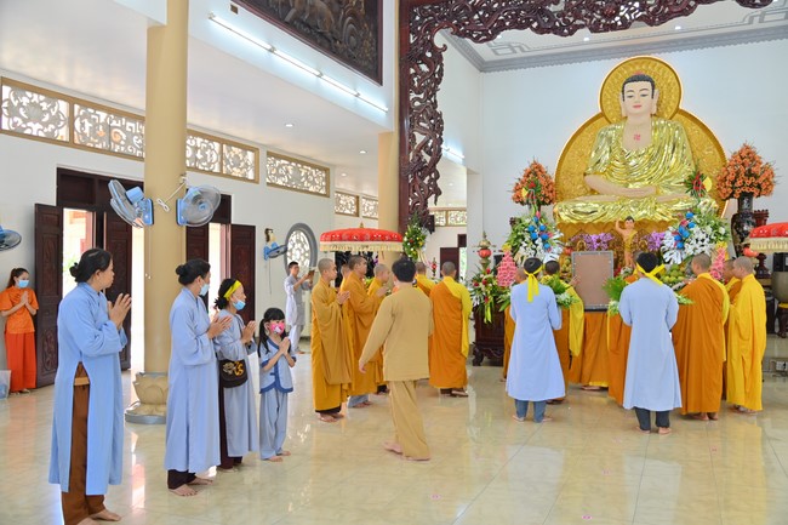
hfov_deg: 61.9
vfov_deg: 43.6
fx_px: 656
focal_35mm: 30
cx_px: 394
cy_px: 262
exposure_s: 1/100
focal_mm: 30
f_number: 5
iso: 800
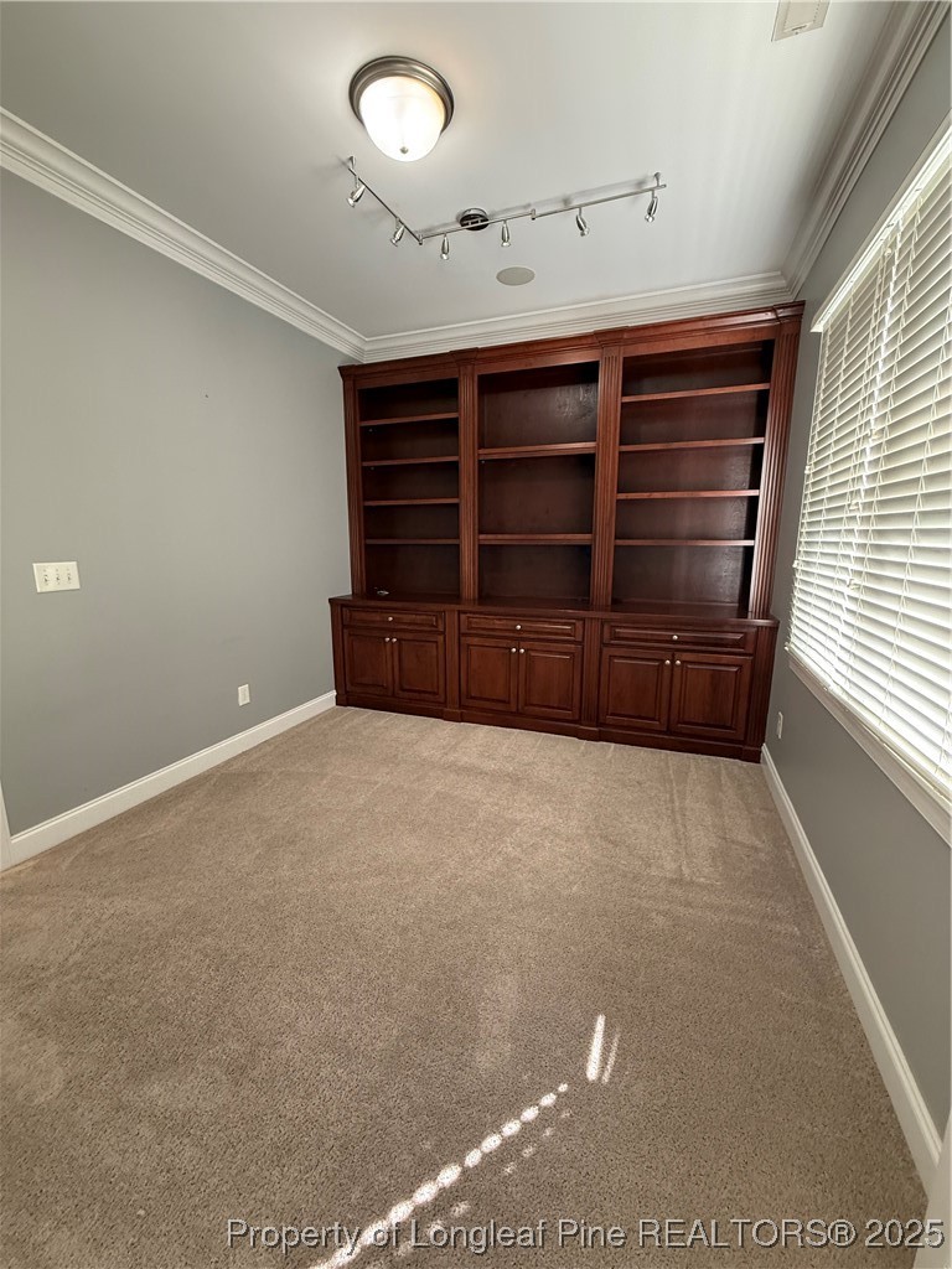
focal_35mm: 14
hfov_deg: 85.7
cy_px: 634
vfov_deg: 102.1
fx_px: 513
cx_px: 476
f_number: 2.2
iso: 320
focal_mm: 2.22
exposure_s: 1/60
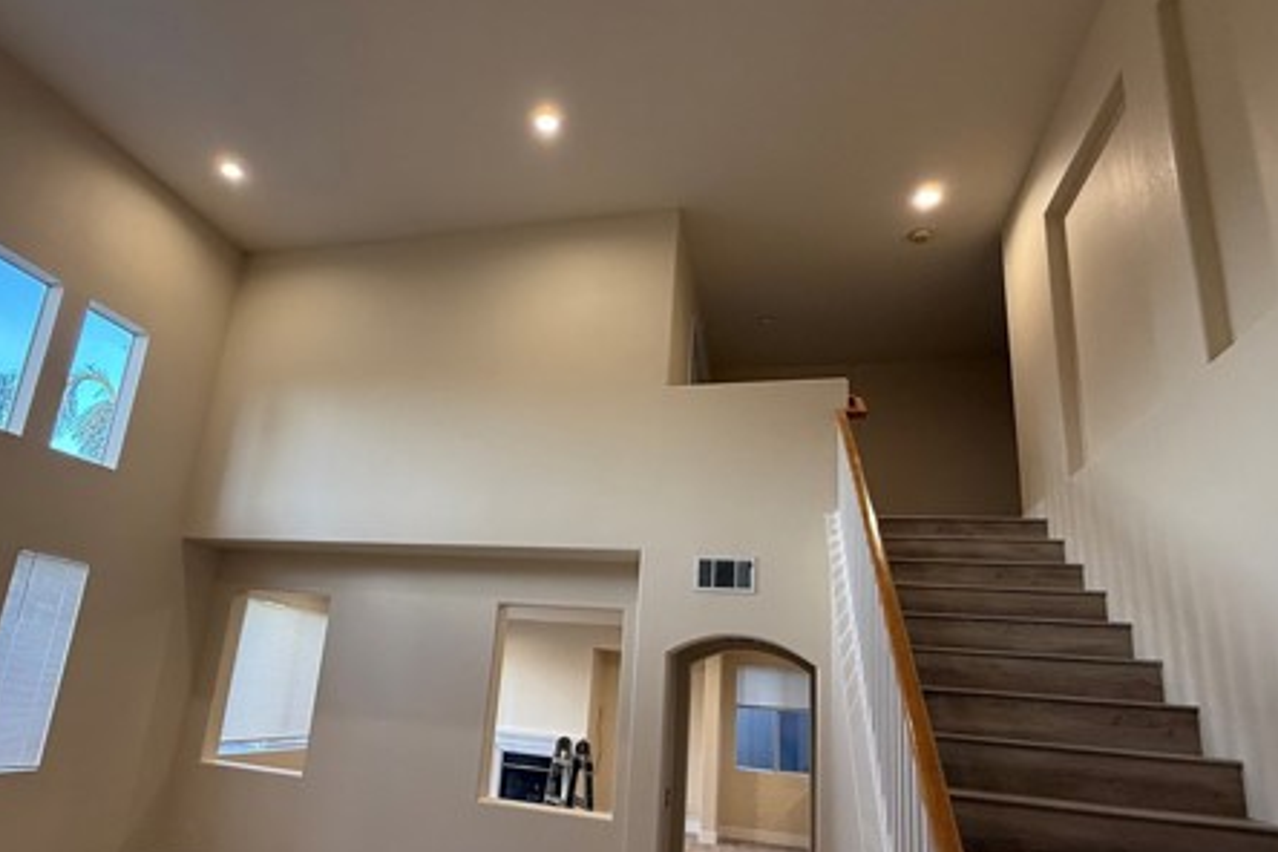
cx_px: 570
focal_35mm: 21
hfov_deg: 80.9
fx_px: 745
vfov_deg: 59.2
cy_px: 495
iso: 200
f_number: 2.2
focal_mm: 2.22
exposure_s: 1/120
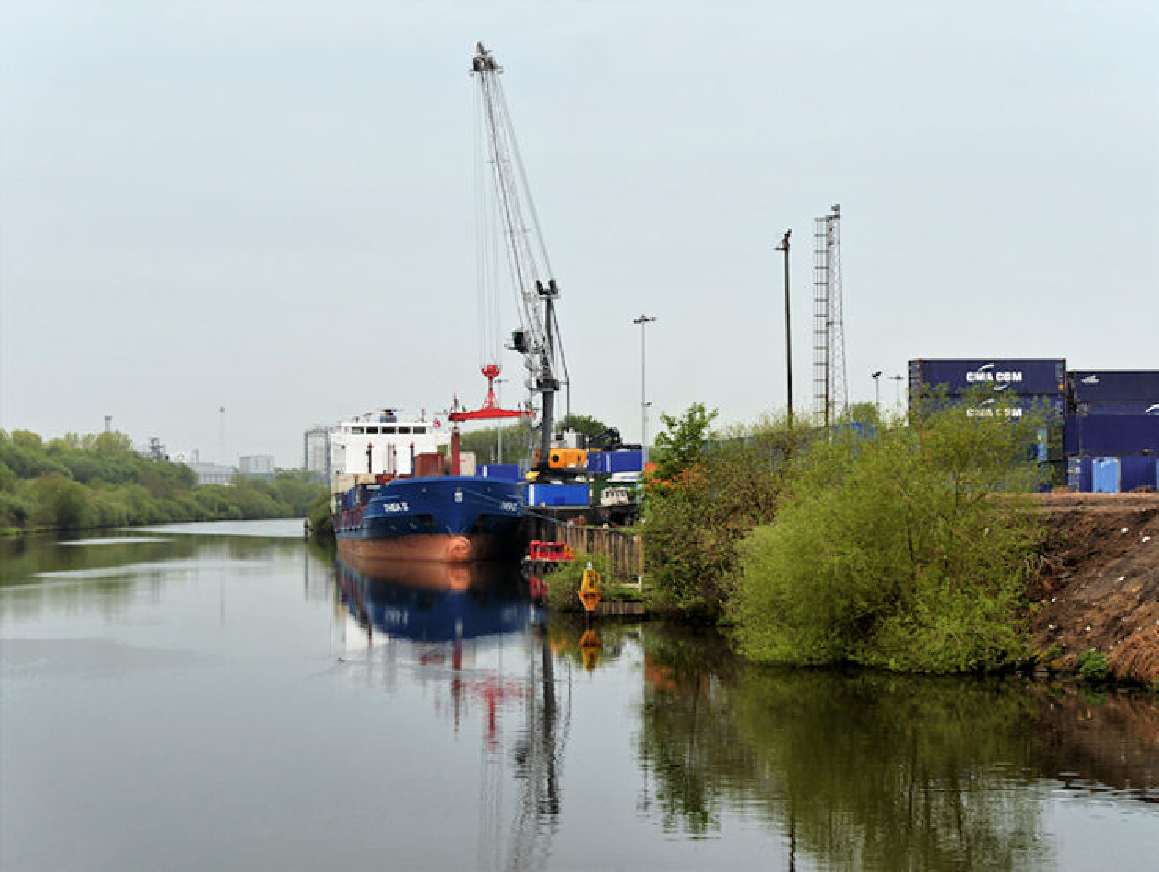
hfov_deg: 30.2
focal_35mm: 64
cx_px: 580
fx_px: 2145
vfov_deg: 23.0
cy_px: 436
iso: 200
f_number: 7.1
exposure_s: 1/320
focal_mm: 32
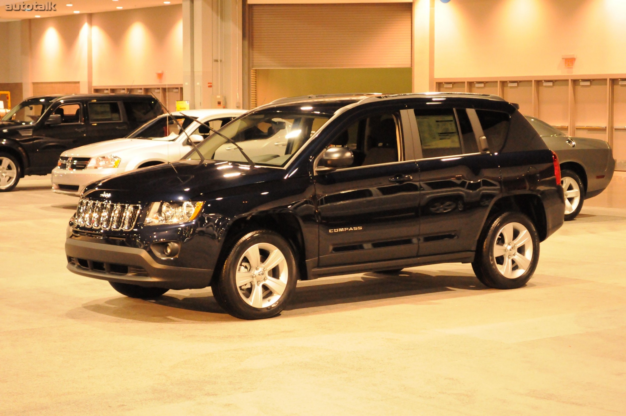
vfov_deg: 16.5
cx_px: 313
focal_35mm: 82
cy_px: 208
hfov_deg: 24.6
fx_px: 1433
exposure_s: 1/30
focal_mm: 55
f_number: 5.6
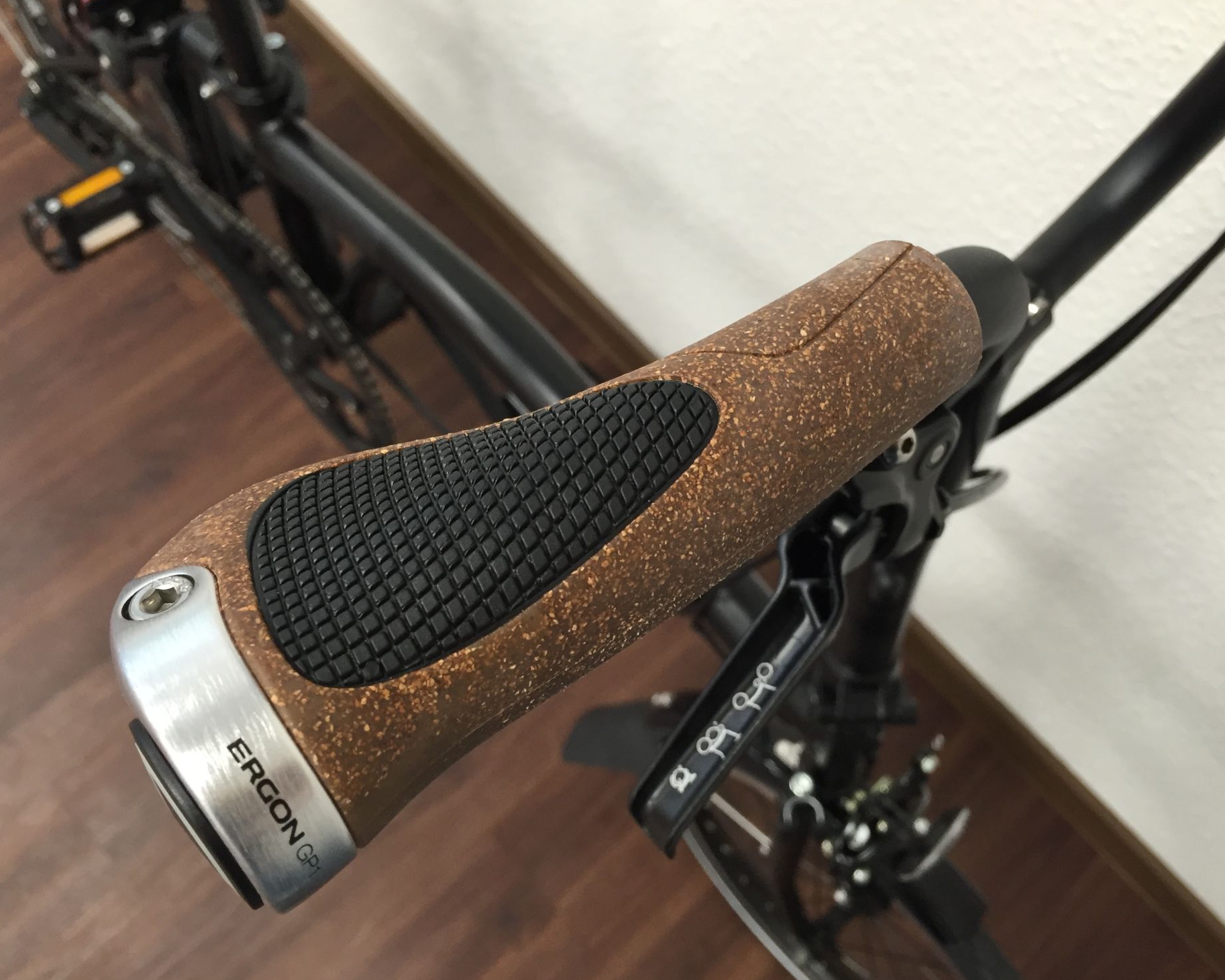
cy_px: 490
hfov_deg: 57.2
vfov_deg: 47.1
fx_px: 1124
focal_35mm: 31
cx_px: 636
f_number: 2.2
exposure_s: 1/33
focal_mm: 4.15
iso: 64
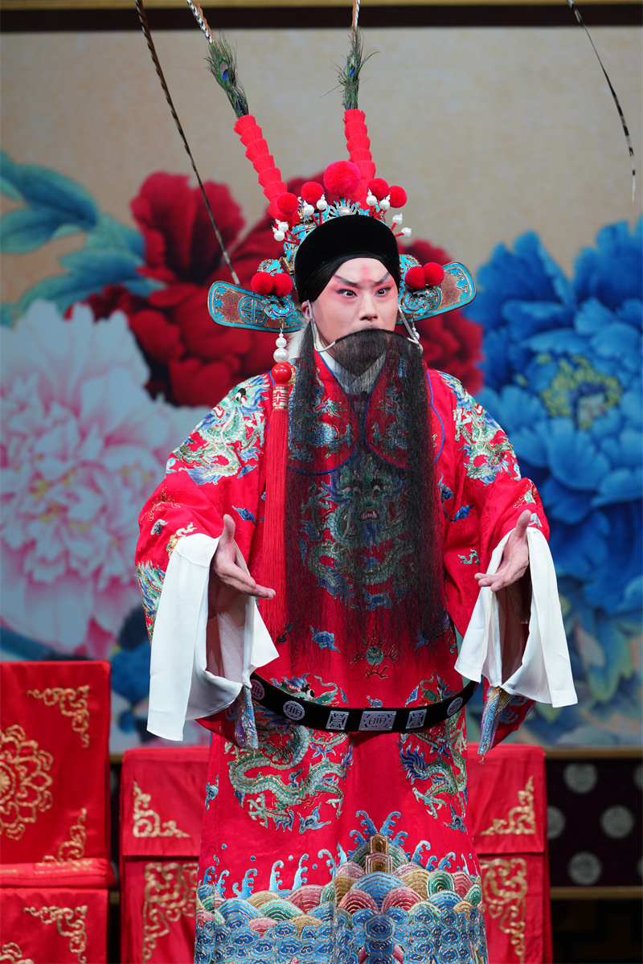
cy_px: 482
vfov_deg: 6.5
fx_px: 8434
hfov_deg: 4.4
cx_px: 322
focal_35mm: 315
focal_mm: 315
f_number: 6.3
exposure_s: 1/320
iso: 500
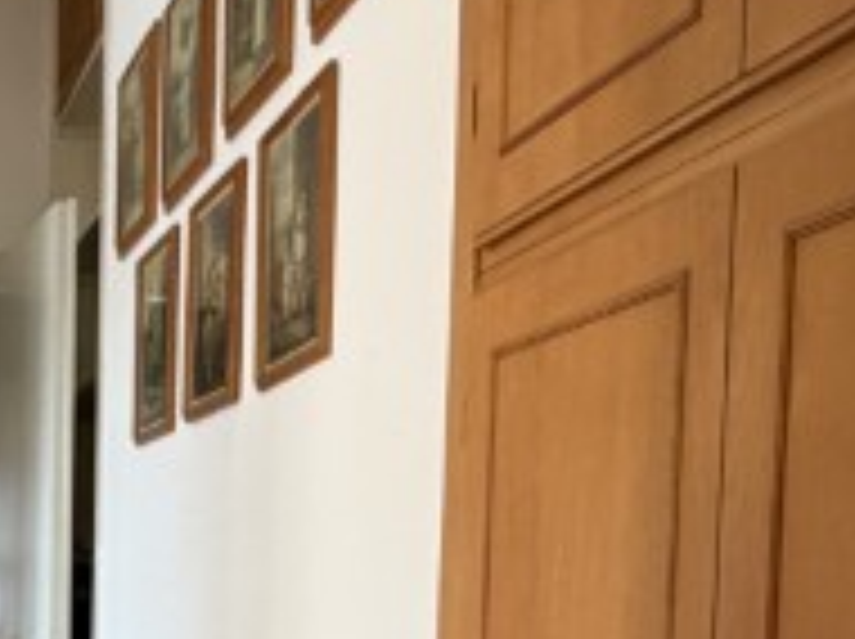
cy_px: 724
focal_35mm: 63
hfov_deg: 29.9
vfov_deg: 21.8
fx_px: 1554
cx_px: 151
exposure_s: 1/50
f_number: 2.2
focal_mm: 2.22
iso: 250
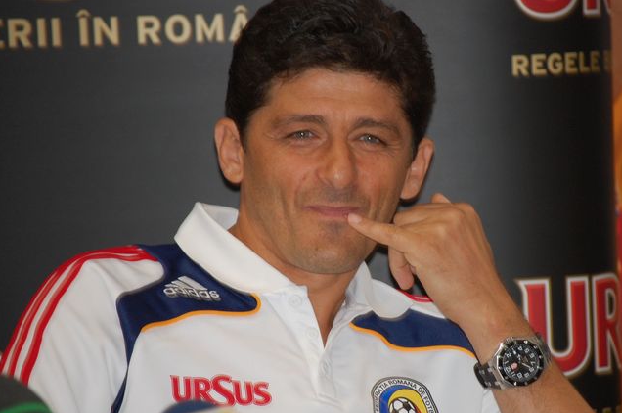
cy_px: 243
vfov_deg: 4.5
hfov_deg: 6.8
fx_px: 5210
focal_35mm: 302
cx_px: 365
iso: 450
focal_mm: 160
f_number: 5.3
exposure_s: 1/60
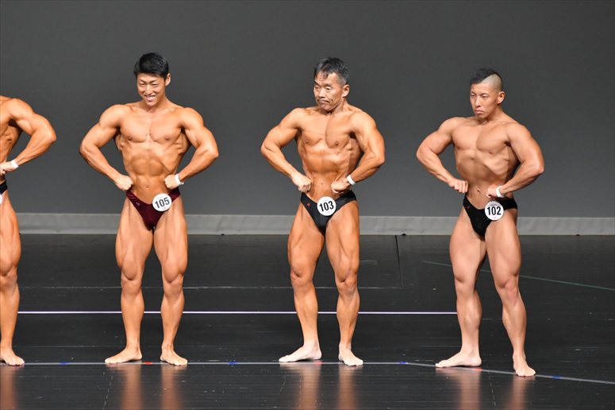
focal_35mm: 315
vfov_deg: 4.4
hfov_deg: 6.5
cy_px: 205
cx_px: 308
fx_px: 5379
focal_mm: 210
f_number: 5.6
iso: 5000
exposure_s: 1/400
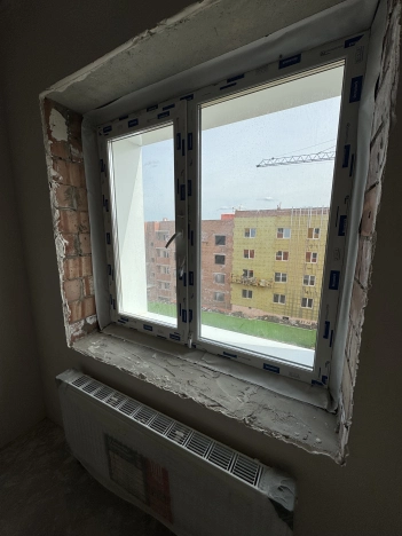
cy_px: 268
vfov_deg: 102.1
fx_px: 217
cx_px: 201
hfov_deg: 85.7
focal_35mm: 14
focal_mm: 2.22
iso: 50
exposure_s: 1/1600
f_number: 2.2
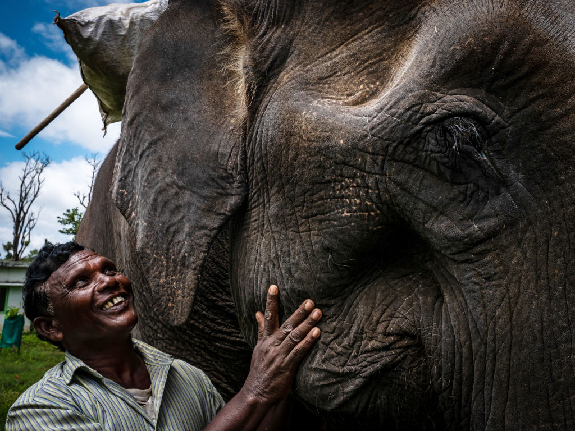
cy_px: 216
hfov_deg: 60.0
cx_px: 288
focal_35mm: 30
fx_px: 498
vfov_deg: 46.8
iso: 200
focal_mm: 15
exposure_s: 1/500
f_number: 8
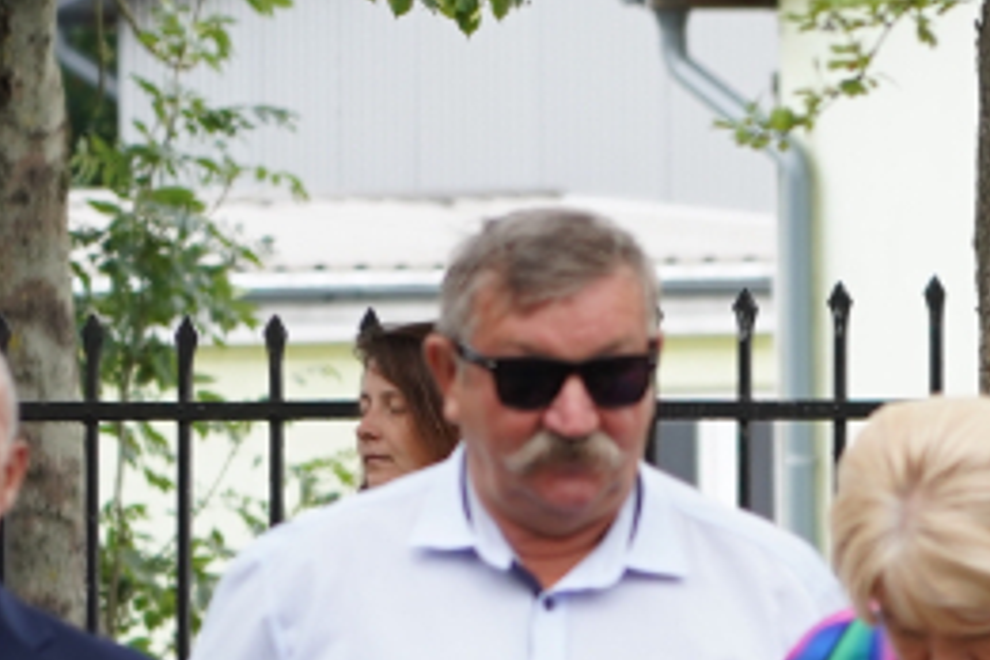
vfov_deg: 2.6
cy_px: 1276
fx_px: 14381
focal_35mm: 523
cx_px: 2173
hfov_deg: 3.9
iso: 250
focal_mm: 105
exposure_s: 1/100
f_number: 4
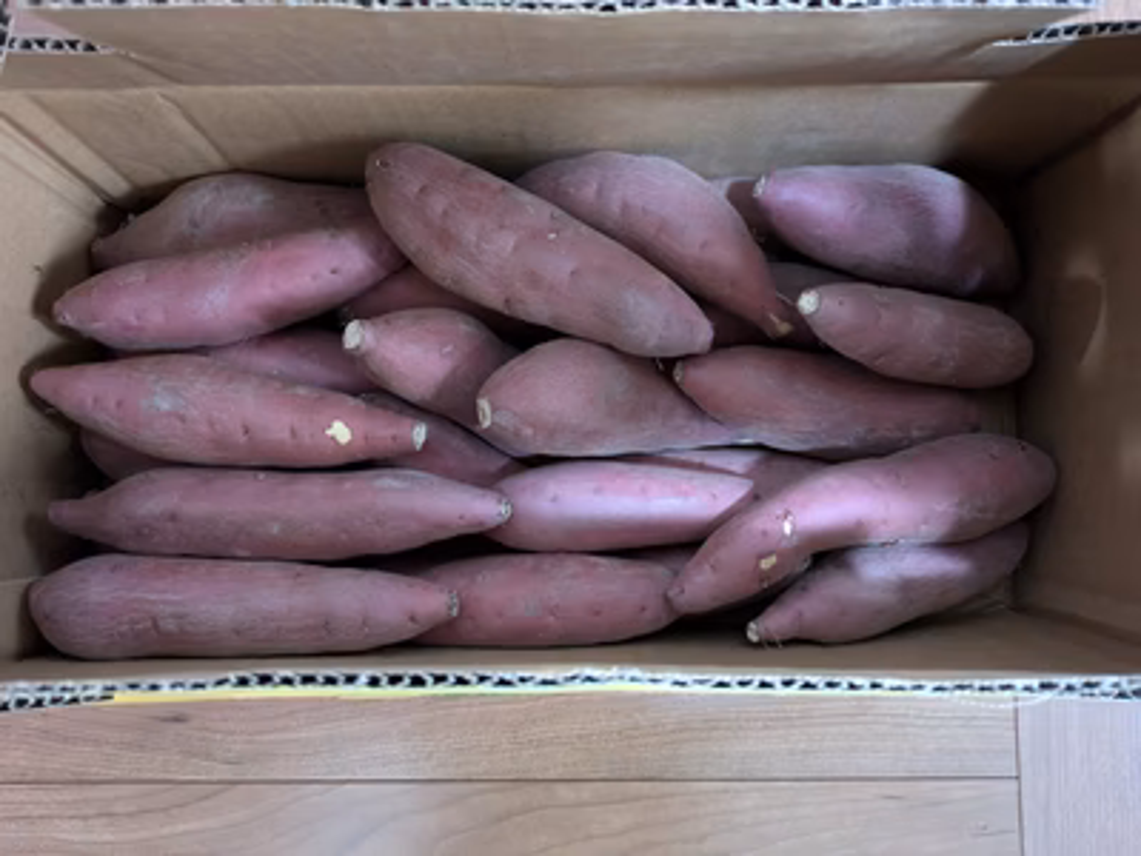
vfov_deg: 54.9
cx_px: 570
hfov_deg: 69.4
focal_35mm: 25
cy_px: 428
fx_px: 824
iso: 1282
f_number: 1.89
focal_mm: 5.43
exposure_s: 1/20
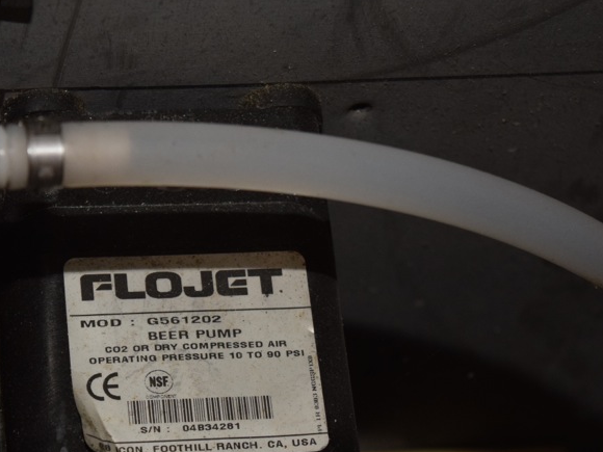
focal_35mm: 137
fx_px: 2384
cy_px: 336
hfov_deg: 14.4
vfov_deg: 10.8
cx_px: 182
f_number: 5.6
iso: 800
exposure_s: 1/100
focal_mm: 55
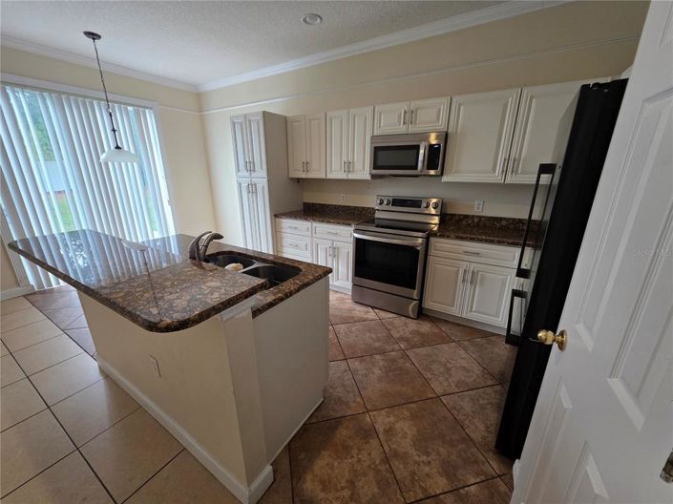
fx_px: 253
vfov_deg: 89.9
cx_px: 336
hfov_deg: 106.2
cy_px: 252
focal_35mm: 13
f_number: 1.9
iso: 160
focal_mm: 2.2
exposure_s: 1/120
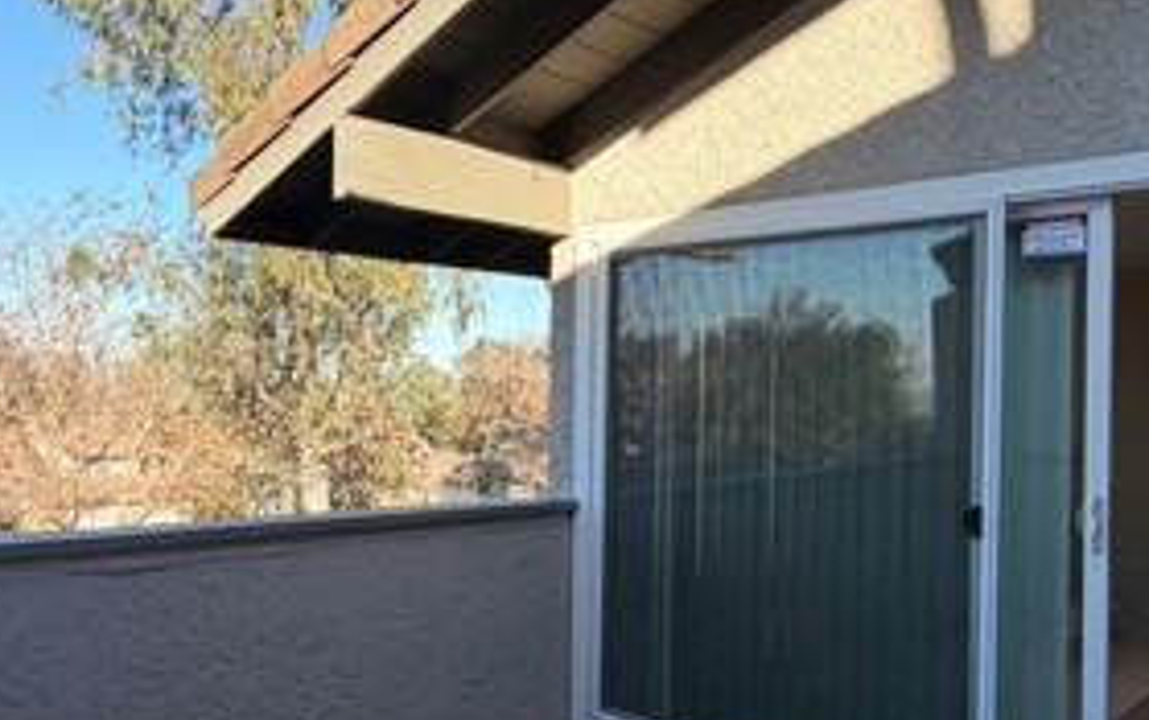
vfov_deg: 37.4
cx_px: 395
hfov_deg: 55.6
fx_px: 1066
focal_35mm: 34
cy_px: 379
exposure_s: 1/679
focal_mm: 2.22
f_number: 2.2
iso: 40
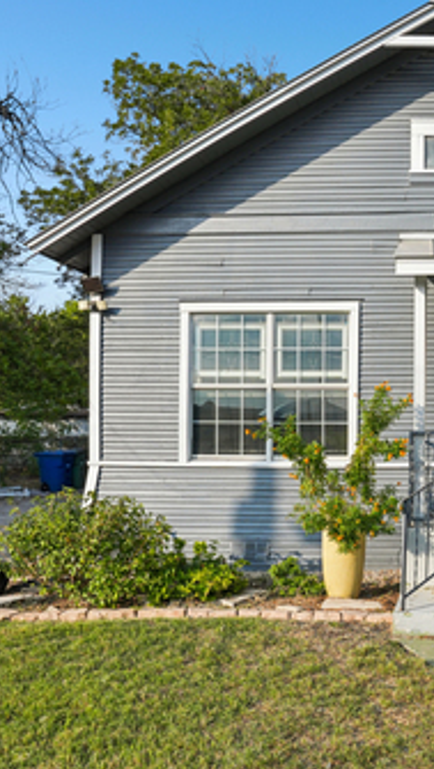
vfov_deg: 60.8
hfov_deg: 33.4
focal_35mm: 32
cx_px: 441
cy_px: 433
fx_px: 653
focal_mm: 16
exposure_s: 1/350
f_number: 8
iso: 200
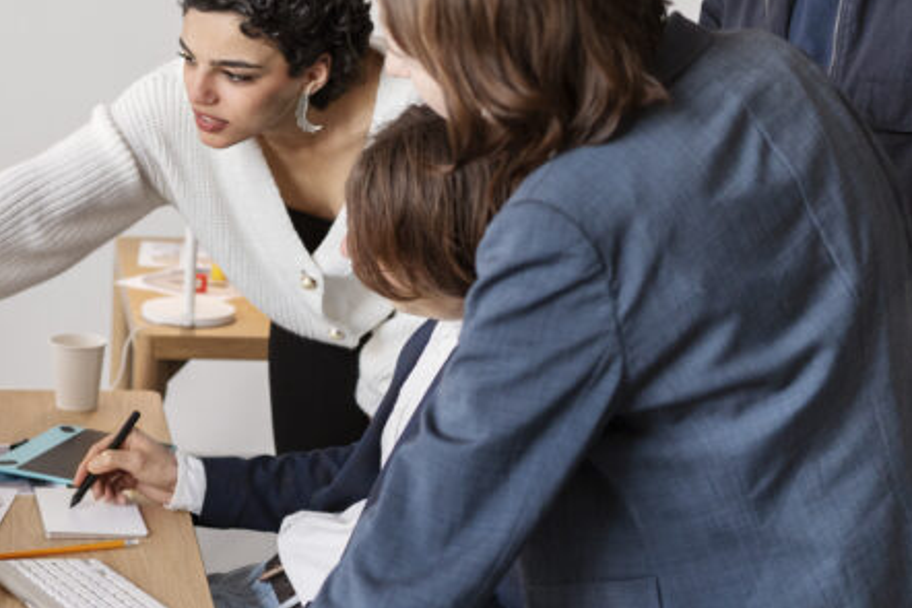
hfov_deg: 24.5
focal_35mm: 81
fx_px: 2053
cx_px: 130
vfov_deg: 16.9
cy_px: 242
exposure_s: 1/250
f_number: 2.2
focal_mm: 35
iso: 1600
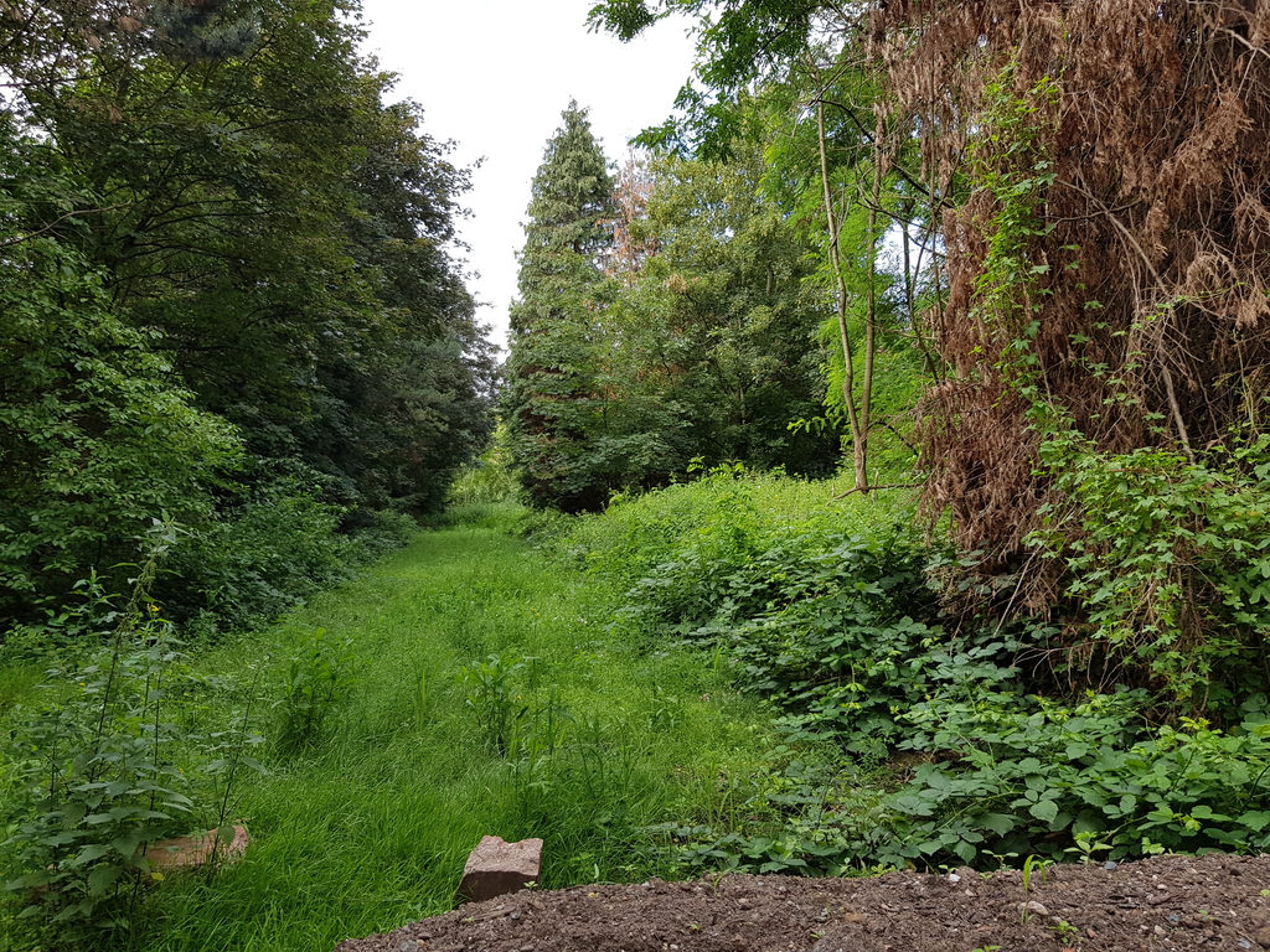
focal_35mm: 26
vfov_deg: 53.1
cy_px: 476
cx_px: 635
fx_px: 954
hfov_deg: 67.3
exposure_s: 1/491
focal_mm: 4.2
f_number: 1.7
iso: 40
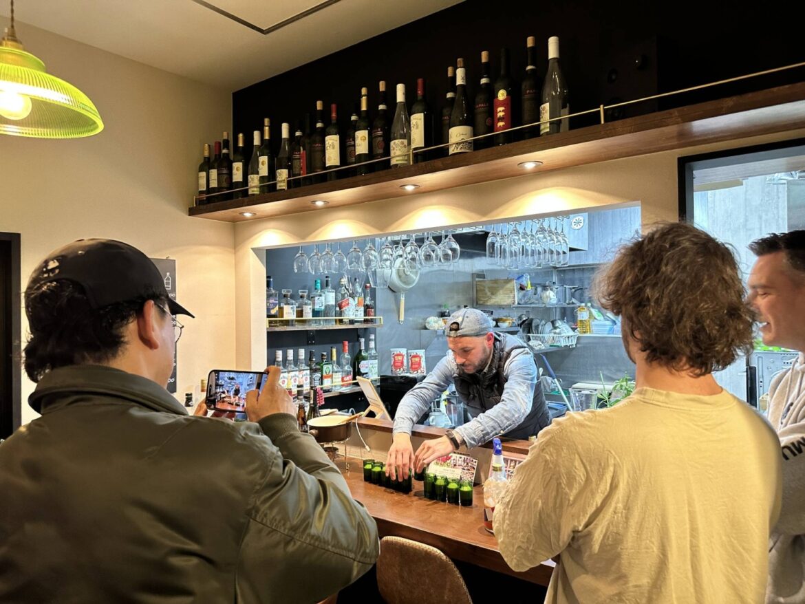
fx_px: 558
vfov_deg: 56.8
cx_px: 402
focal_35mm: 24
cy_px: 302
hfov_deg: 71.6
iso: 250
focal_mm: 6.86
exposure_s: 1/50
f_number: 1.78
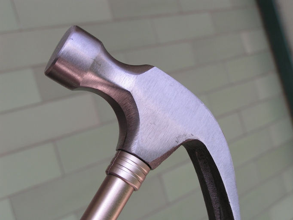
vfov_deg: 19.4
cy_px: 110
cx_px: 146
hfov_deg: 25.7
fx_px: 643
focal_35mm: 76
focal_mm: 12.7
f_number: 4
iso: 50
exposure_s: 1/160
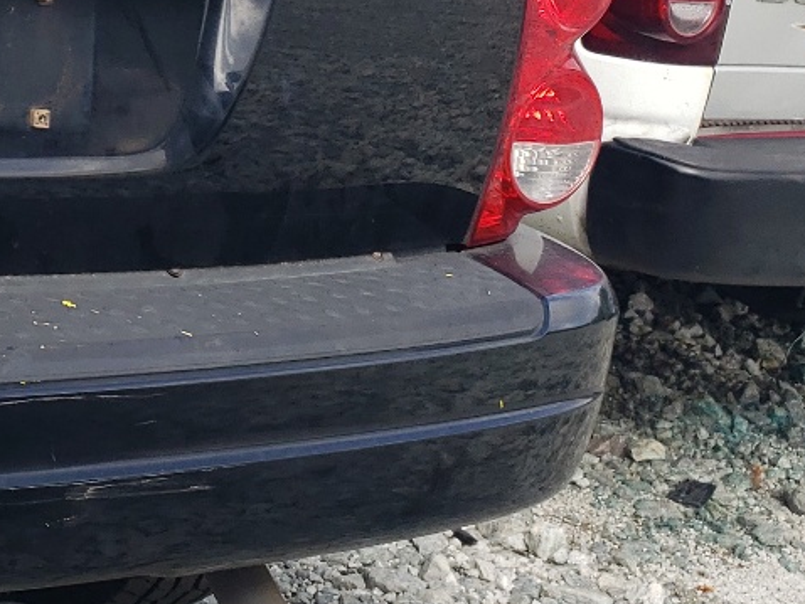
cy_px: -91
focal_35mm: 87
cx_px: -194
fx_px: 2024
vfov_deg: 16.4
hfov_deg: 20.8
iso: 50
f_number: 1.5
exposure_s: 1/909
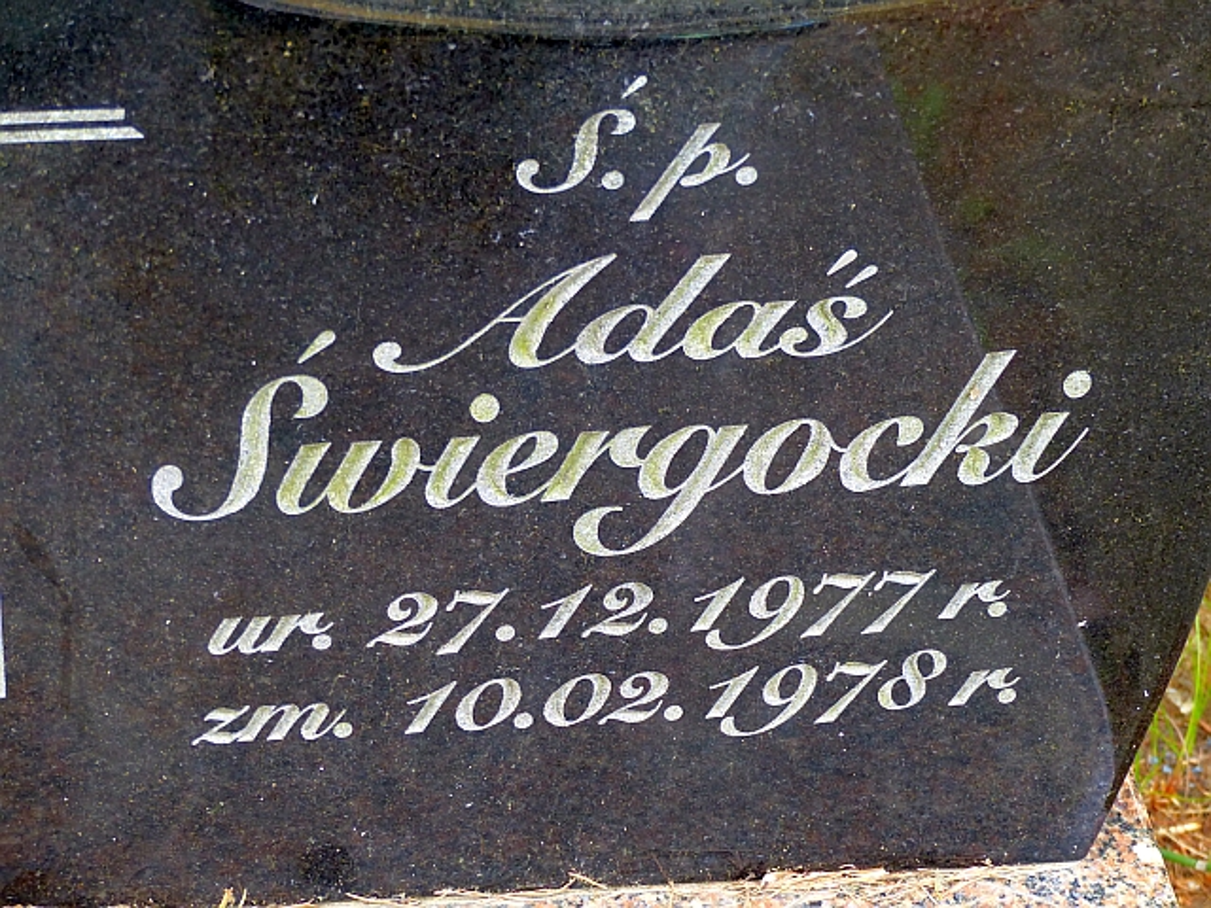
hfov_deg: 16.6
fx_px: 4163
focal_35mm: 119
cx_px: 606
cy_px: 454
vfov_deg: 12.5
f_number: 2.8
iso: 125
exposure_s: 1/60
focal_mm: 21.4
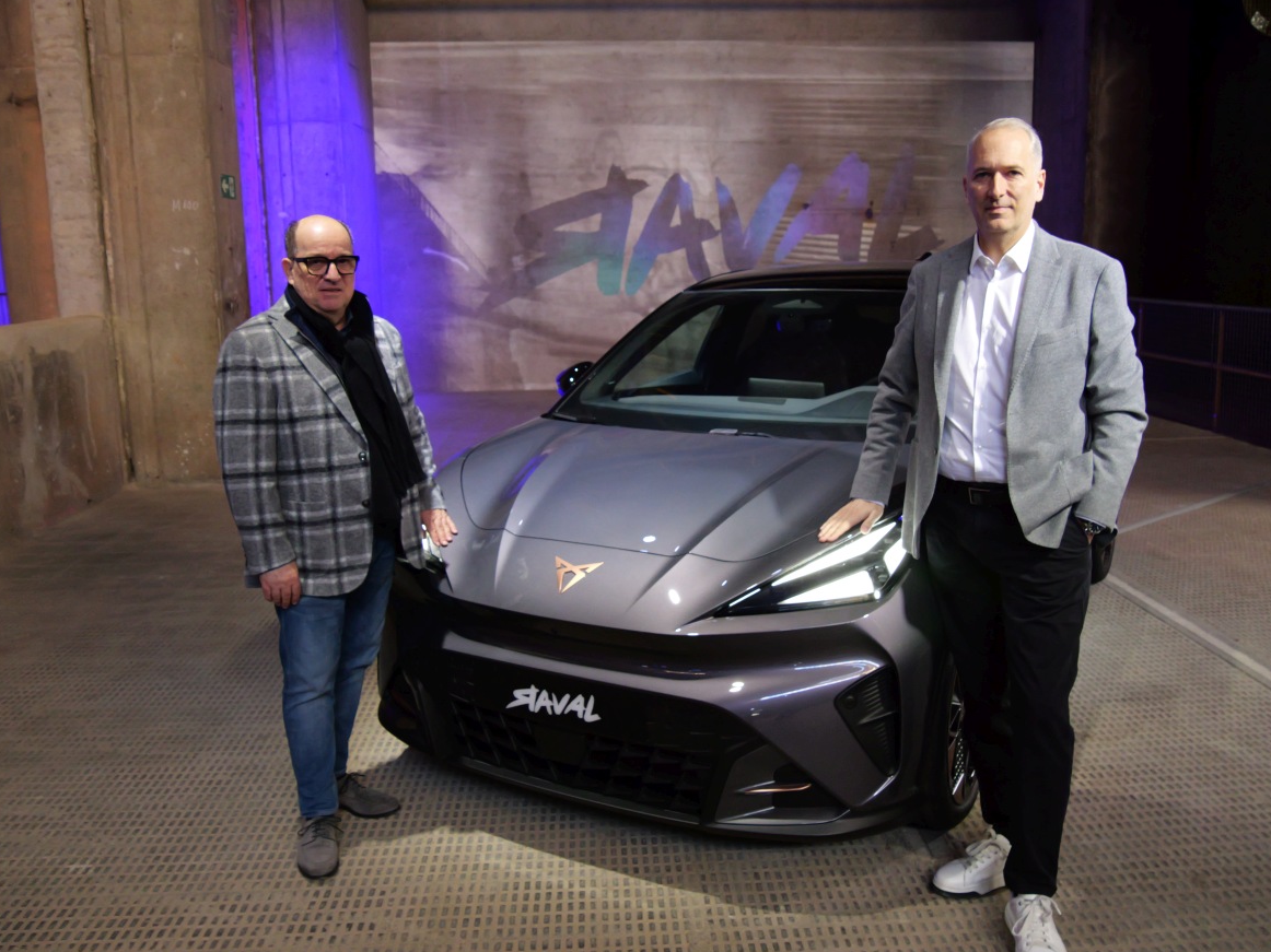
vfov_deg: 45.4
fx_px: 1138
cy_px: 475
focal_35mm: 31
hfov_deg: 58.4
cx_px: 649
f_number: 5
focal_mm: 15
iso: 2000
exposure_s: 1/60
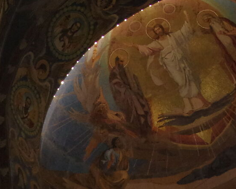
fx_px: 853
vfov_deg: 11.9
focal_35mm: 122
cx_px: -23
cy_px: 308
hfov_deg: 15.3
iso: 3200
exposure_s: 1/200
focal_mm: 20
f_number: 4.5
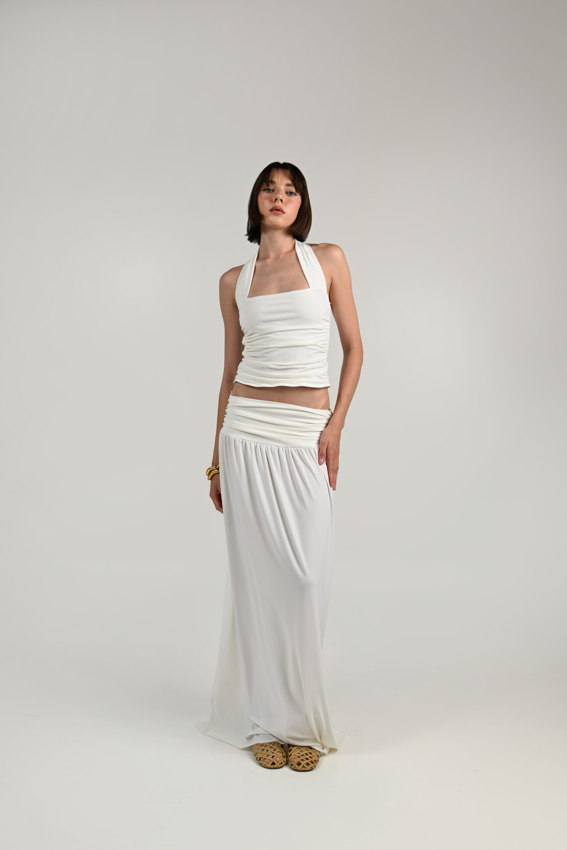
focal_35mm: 24
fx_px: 567
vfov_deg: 73.7
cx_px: 284
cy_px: 425
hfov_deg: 53.1
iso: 50
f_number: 5
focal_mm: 24
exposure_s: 1/200
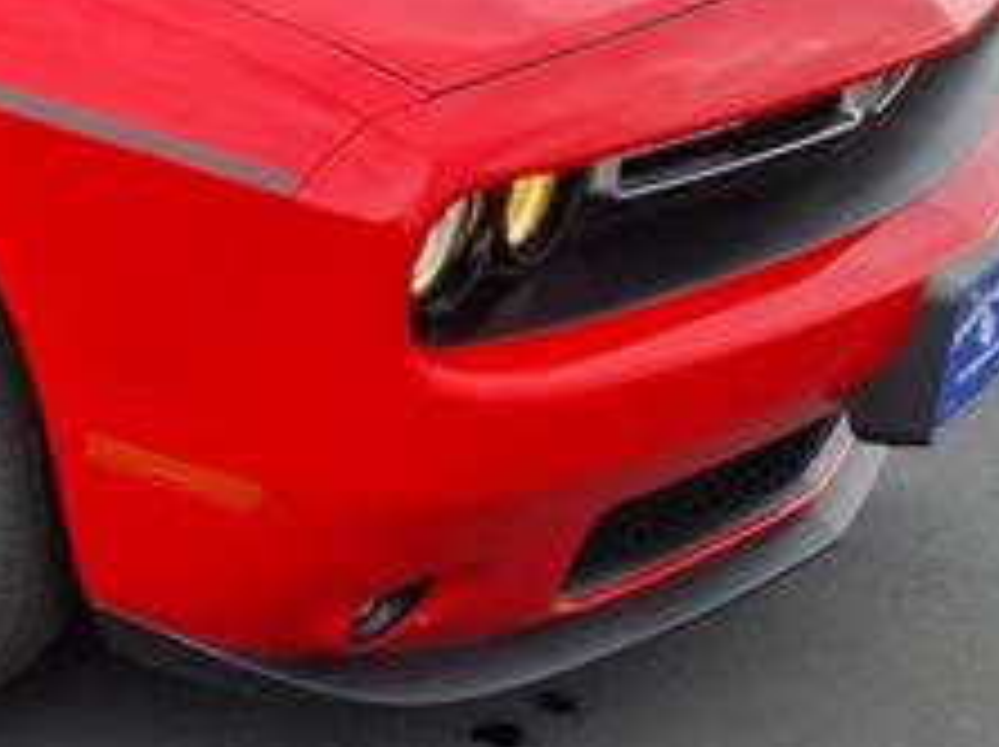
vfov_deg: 18.7
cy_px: 130
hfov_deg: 22.3
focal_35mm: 78
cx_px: -315
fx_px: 2249
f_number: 1.9
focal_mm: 3.58
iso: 40
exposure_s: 1/526
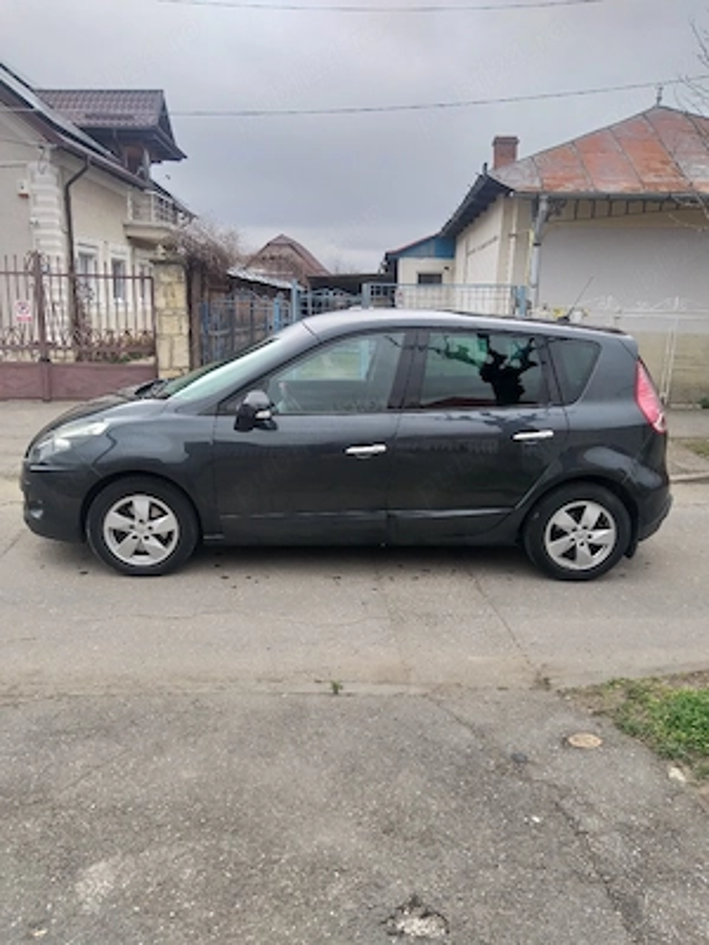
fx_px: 710
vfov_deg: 67.3
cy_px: 472
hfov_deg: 53.1
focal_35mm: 26
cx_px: 354
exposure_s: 1/556
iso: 40
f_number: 1.7
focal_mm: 3.93
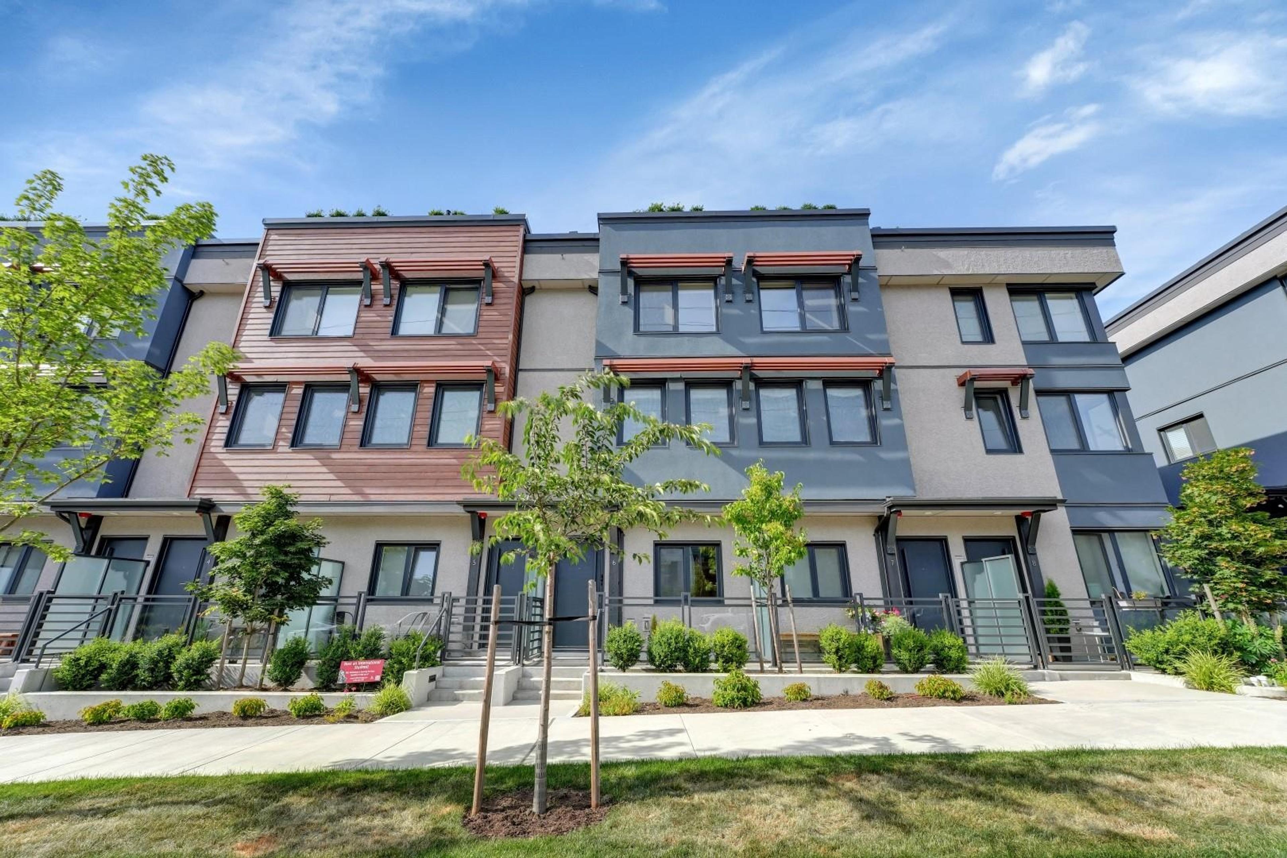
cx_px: 644
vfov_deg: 81.2
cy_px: 429
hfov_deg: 104.3
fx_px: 500
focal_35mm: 14
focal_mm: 14
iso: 400
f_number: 8
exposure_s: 1/800
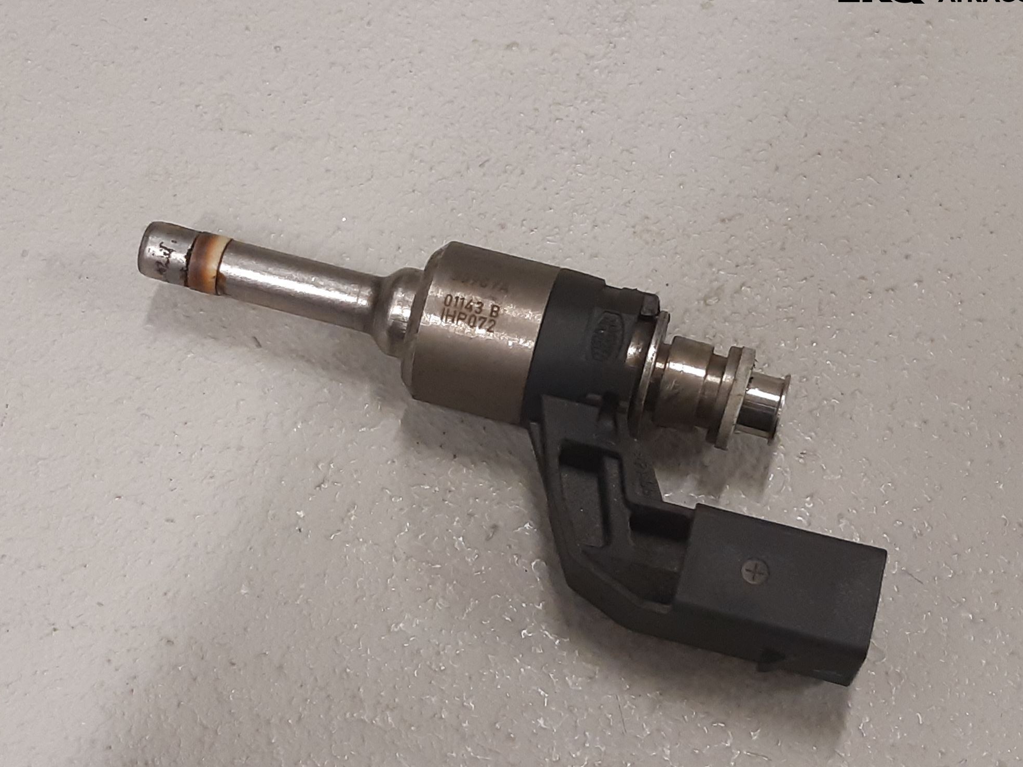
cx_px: 519
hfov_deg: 65.3
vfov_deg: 51.4
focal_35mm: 27
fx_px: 798
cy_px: 380
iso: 200
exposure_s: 1/50
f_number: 1.7
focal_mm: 3.93
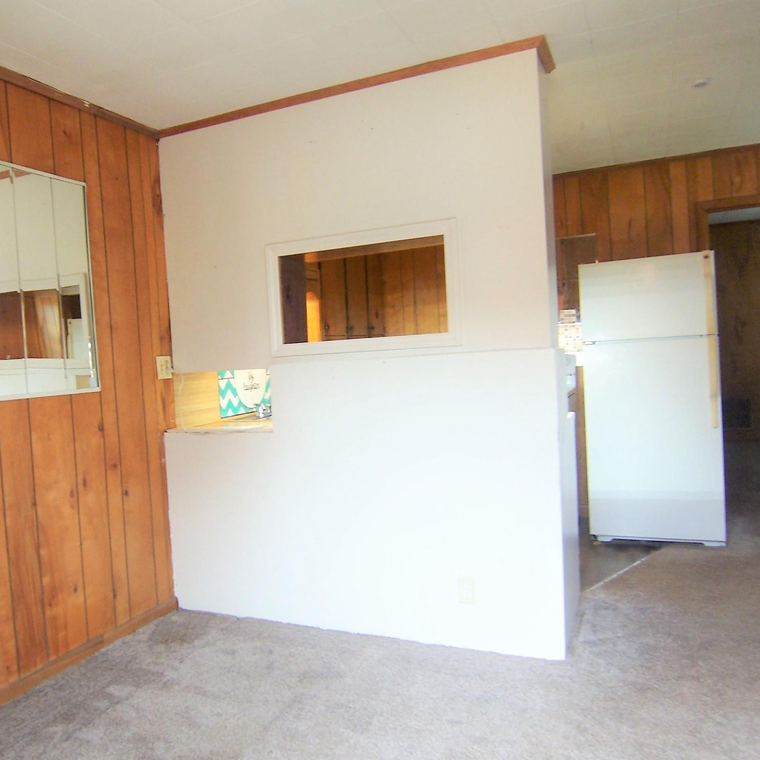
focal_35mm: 28
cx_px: 270
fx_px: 696
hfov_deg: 56.4
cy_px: 391
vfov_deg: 57.3
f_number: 2.8
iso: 100
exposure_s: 1/30
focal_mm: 3.8
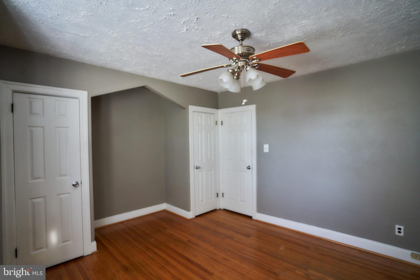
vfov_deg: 70.4
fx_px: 198
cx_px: 210
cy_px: 140
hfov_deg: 93.3
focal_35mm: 17
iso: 1600
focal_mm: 17
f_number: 2.8
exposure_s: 1/160
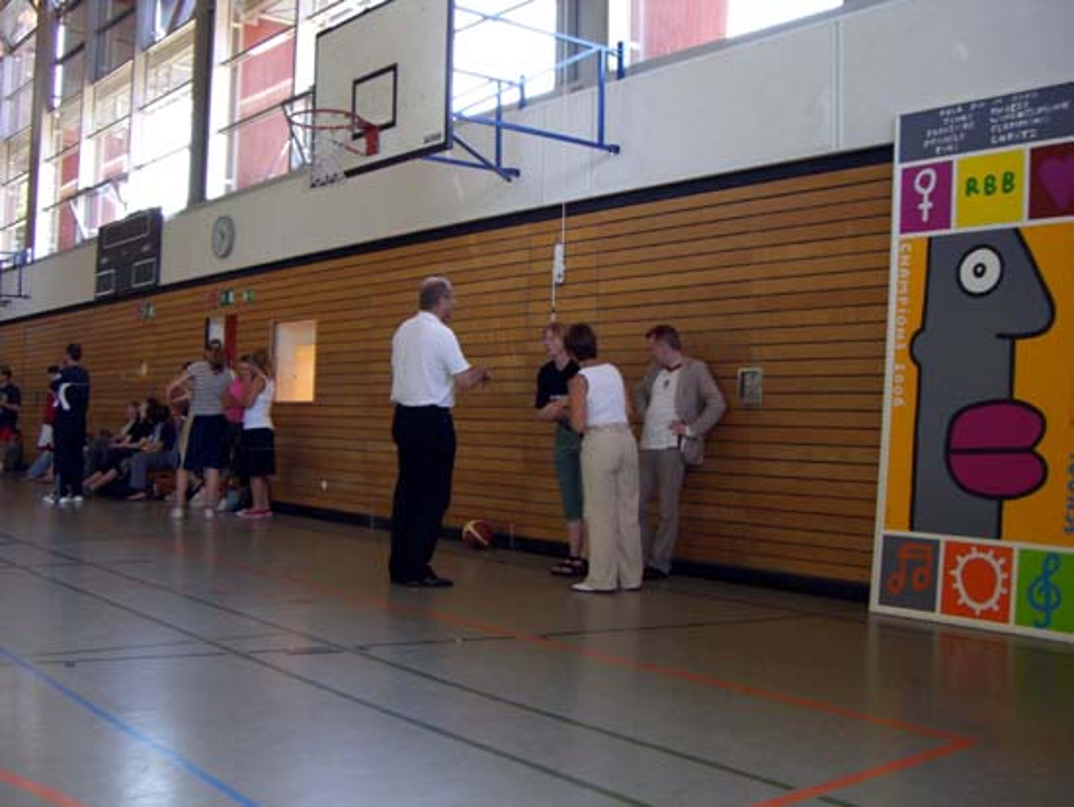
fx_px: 1180
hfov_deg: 49.0
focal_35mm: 38
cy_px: 404
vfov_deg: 37.7
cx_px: 537
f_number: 2.7
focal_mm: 6.2
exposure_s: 1/60
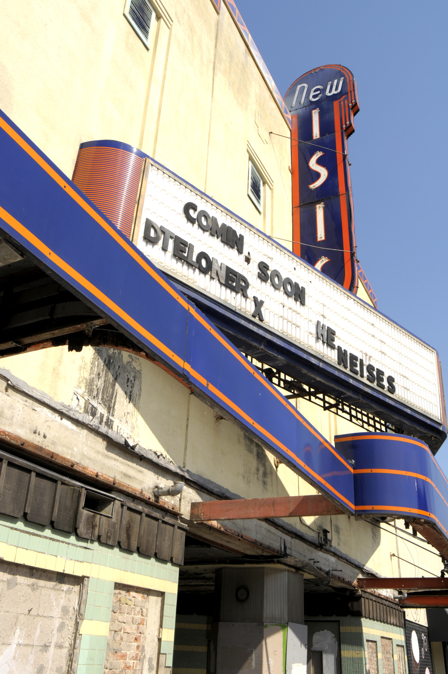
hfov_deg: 41.6
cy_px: 337
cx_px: 224
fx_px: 589
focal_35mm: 32
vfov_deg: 59.6
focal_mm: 21
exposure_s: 1/320
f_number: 16
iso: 250
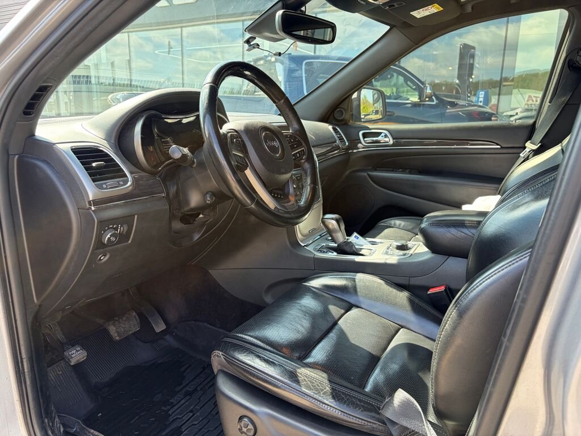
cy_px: 218
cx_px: 290
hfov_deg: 67.3
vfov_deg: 53.1
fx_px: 436
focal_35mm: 26
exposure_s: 1/171
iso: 50
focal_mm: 5.96
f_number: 1.6
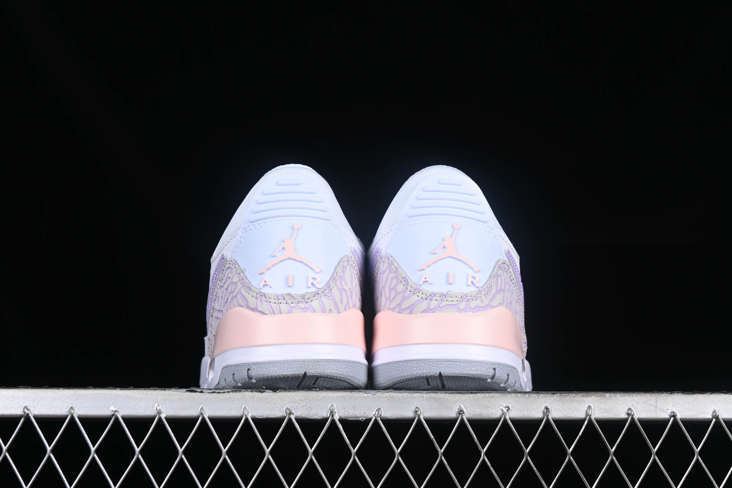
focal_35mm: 75
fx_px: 1525
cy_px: 244
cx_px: 366
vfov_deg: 18.2
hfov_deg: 27.0
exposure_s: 1/80
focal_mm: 50
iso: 160
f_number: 8
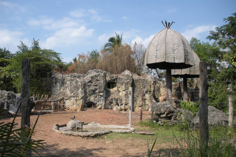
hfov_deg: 50.7
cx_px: 117
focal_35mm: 38
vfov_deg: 35.0
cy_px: 89
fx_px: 249
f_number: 3.5
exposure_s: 1/589
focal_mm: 6.3
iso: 64
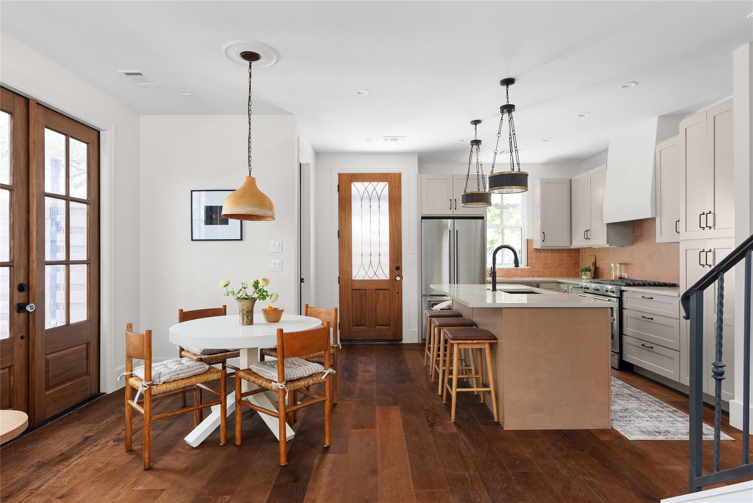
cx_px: 376
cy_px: 252
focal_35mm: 19
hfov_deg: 86.9
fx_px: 398
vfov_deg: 64.6
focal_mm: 19
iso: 800
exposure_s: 1/125
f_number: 8
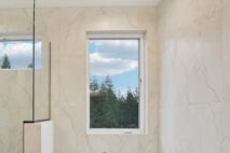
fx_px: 192
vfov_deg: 42.2
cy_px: 116
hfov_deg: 58.9
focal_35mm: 30
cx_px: 59
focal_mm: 16
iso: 400
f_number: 8
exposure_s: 1/30
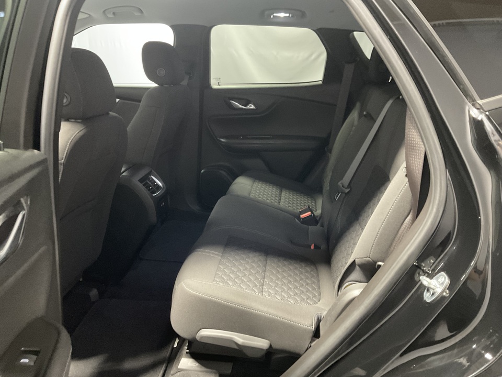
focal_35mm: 29
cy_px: 188
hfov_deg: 61.7
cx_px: 251
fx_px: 421
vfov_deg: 48.2
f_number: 1.8
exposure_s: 1/30
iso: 320
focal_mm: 3
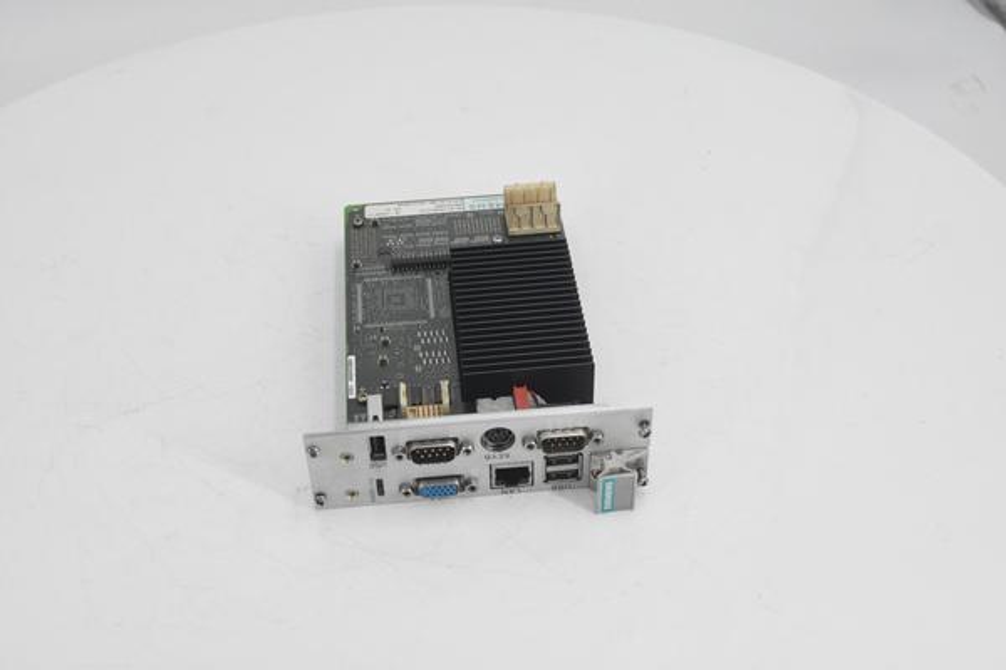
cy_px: 335
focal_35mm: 45
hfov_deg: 43.6
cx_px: 503
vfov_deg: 29.9
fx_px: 1257
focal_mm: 30
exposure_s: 1/800
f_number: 6.3
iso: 3200
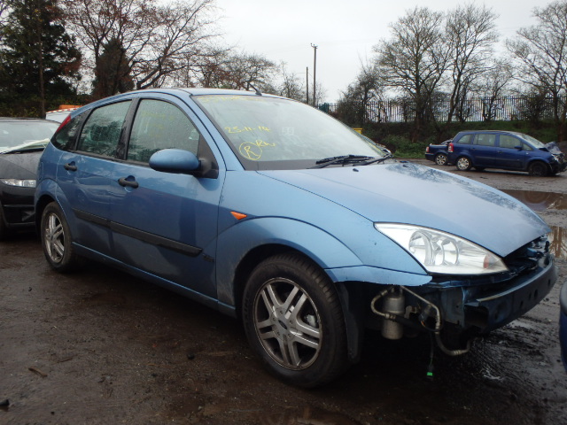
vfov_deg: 49.7
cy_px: 212
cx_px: 284
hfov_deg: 63.4
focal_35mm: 28
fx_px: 459
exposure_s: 1/50
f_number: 3.9
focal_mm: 5
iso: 200
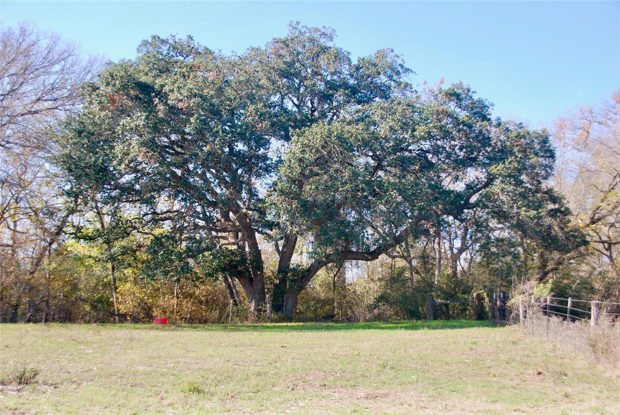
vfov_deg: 25.1
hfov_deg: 36.8
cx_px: 310
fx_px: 931
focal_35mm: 54
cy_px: 208
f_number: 6.3
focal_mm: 36
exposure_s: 1/125
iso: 100
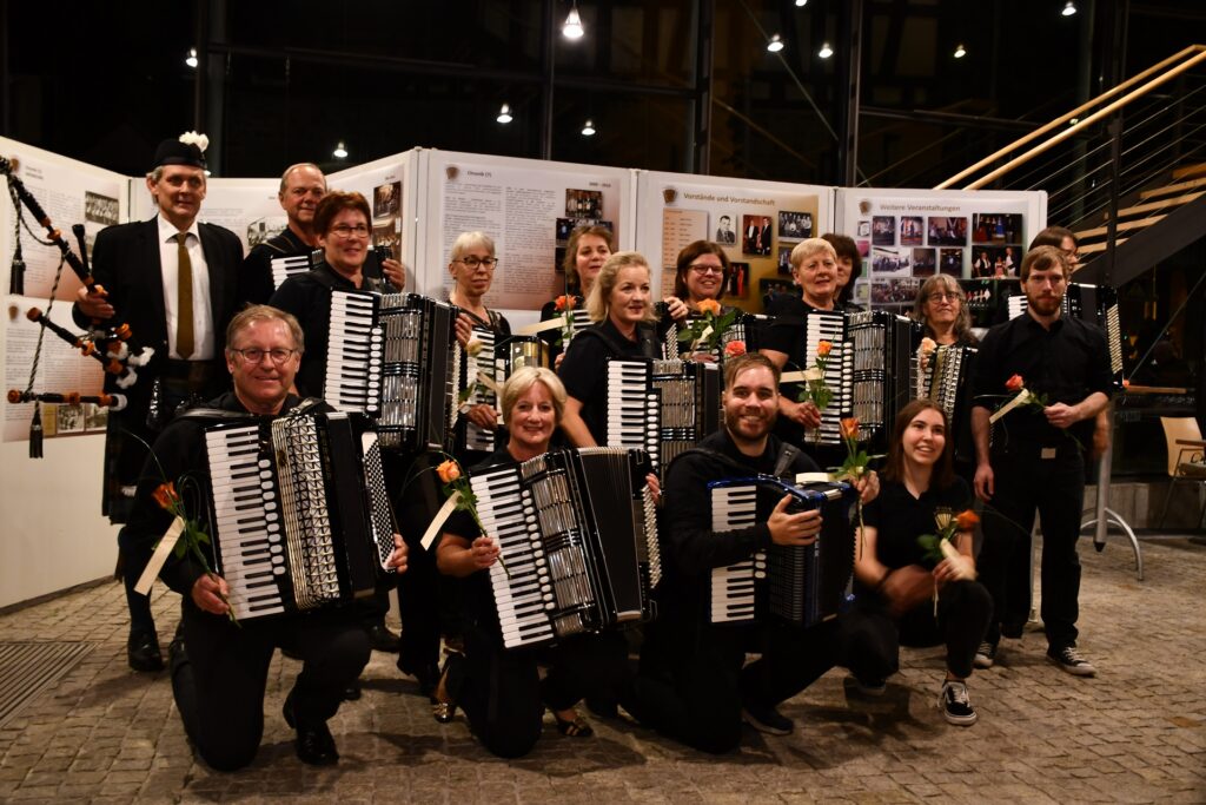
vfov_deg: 40.0
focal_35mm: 33
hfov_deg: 57.2
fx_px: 1106
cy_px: 402
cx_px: 603
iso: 640
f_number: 3.5
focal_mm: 22
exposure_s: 1/13
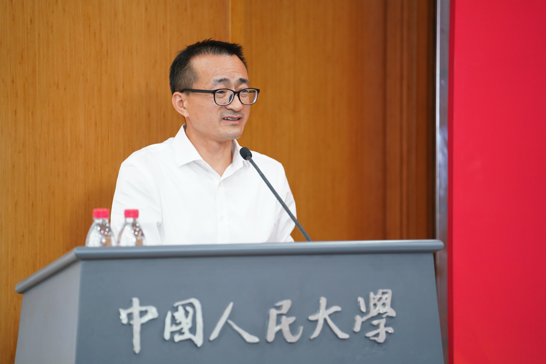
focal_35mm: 170
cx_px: 273
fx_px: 2579
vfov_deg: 8.1
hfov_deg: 12.1
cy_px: 182
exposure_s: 1/100
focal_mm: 170
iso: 2500
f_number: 2.8
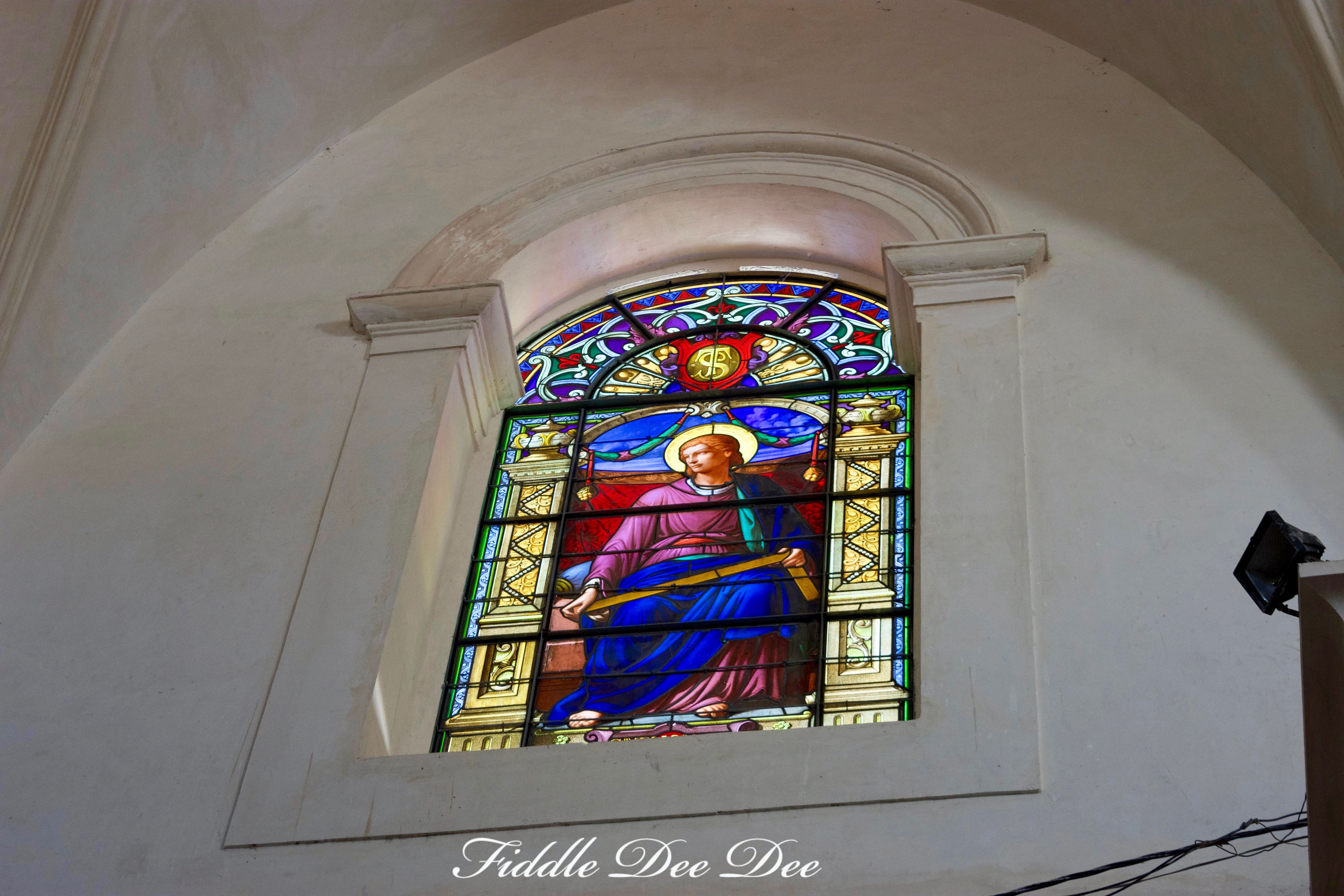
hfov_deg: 26.0
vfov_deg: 17.5
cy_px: 448
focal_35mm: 78
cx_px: 672
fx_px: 2912
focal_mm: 52
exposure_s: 1/125
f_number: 5.6
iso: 800
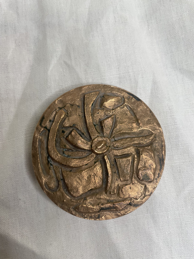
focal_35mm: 26
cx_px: 97
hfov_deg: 53.1
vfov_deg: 67.3
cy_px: 130
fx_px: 194
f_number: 1.6
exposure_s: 1/121
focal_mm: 4.2
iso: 32
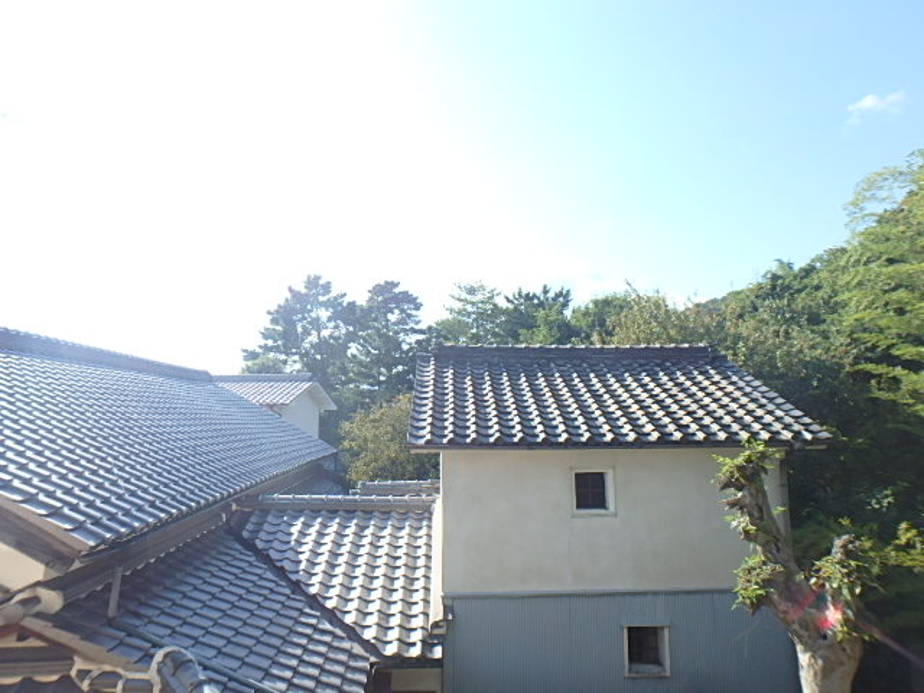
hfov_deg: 79.0
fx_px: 561
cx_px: 462
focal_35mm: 21
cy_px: 346
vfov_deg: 63.4
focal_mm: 3.7
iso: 125
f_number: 3.5
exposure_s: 1/640
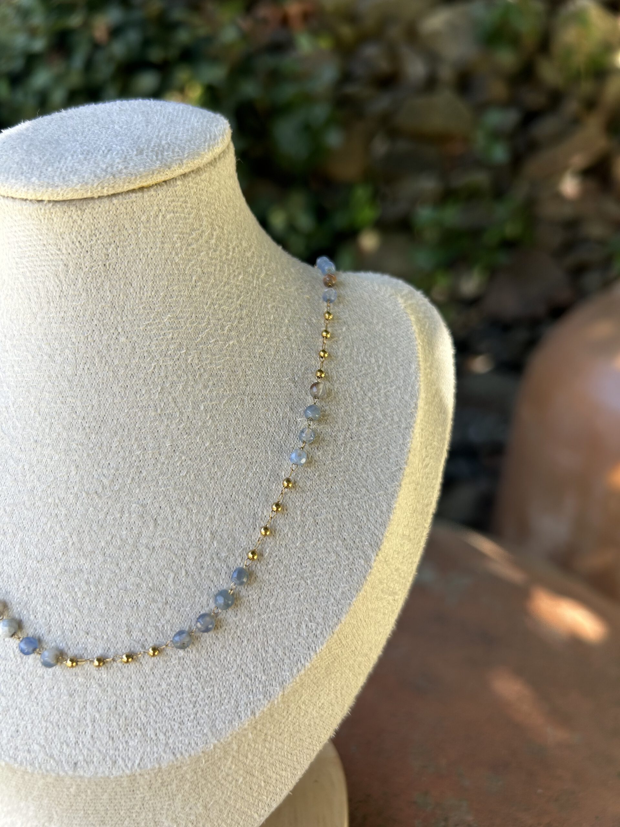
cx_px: 310
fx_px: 621
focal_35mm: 26
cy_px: 414
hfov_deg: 53.1
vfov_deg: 67.3
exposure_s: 1/414
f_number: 1.5
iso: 50
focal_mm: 5.7
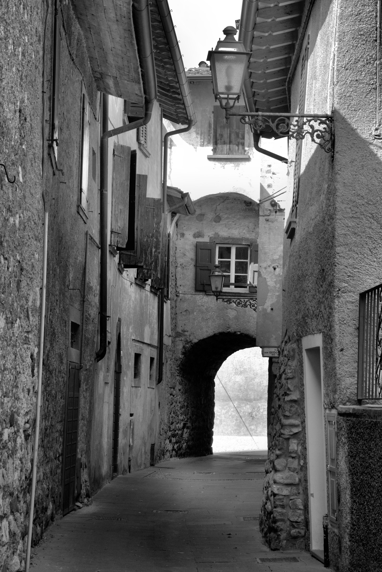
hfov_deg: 15.9
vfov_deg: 23.6
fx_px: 1368
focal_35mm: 86
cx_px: 191
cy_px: 286
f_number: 18
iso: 800
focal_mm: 86
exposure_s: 1/125
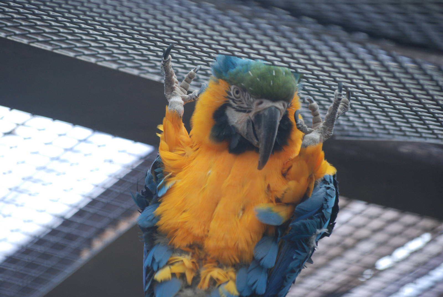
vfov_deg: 5.4
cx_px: 222
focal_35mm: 255
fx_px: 3142
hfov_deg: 8.1
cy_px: 148
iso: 400
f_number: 4.8
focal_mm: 170
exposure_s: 1/100
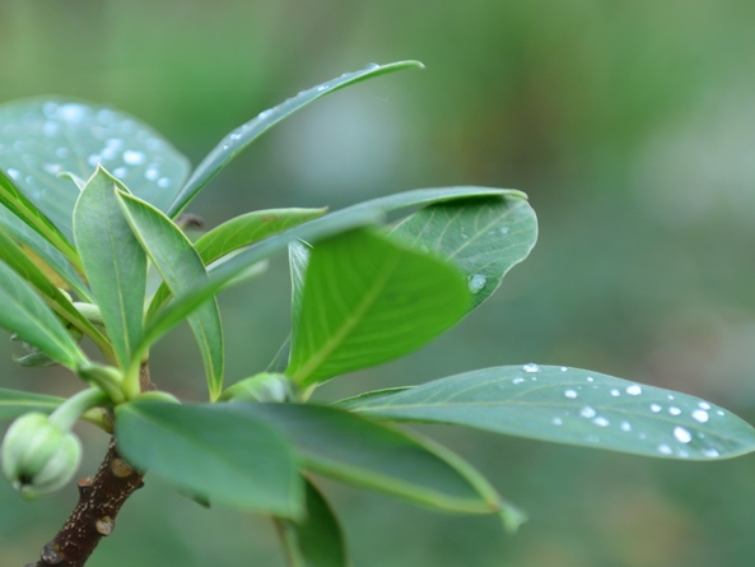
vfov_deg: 10.8
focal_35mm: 137
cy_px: 266
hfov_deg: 14.4
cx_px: 327
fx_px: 2989
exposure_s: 1/125
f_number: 3.5
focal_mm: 66
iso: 200
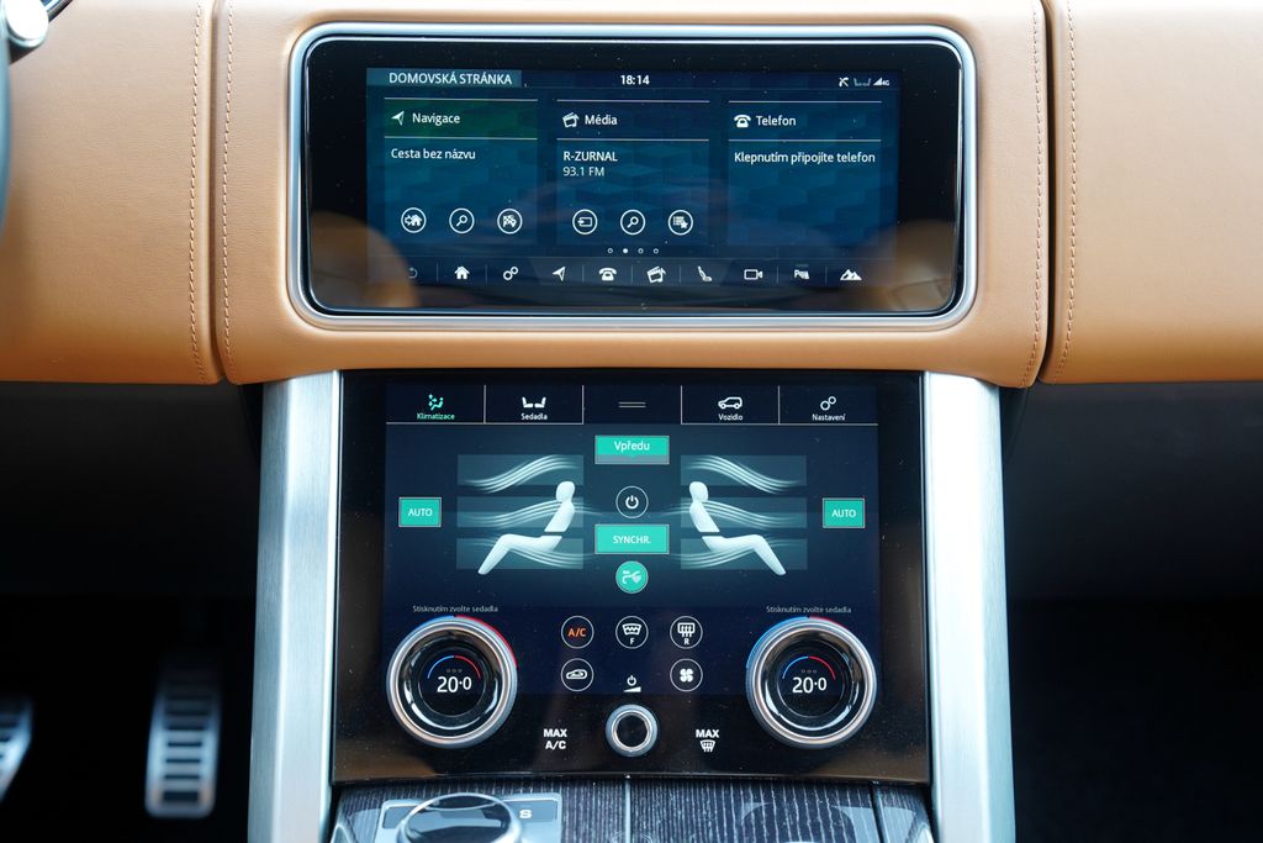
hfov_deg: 31.9
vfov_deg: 21.6
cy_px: 422
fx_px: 2210
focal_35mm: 63
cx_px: 632
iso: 400
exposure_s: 1/80
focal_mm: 63
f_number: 4
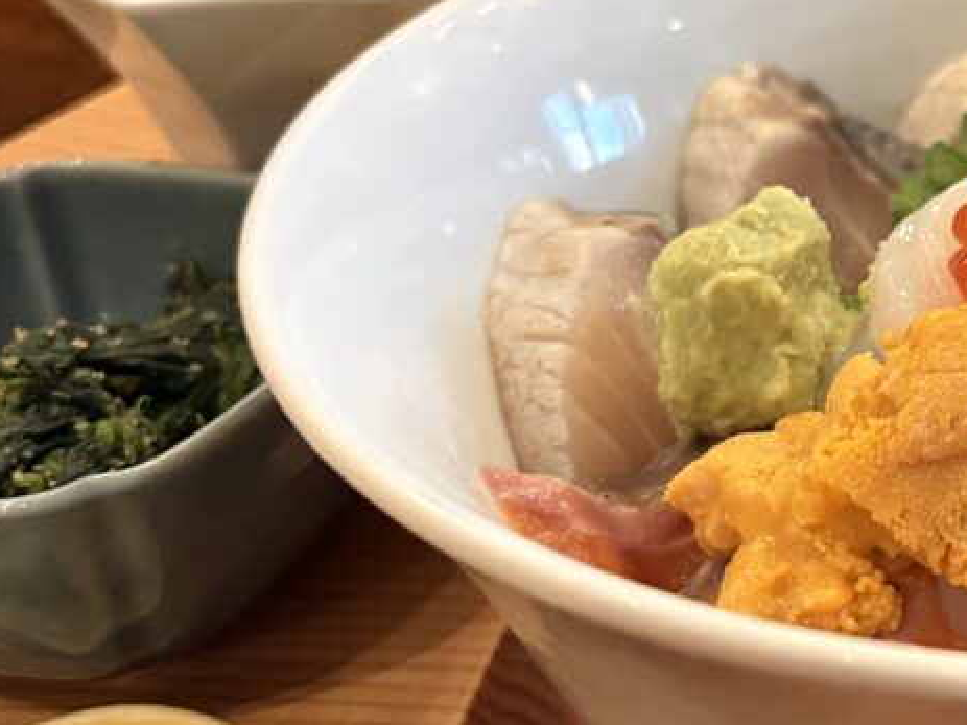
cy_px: 162
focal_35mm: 72
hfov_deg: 25.3
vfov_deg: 20.2
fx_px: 2011
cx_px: 1027
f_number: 1.6
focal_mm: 5.96
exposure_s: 1/60
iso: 400
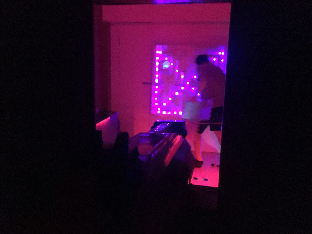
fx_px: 261
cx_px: 156
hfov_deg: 61.7
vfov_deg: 48.2
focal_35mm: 29
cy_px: 117
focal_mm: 4.15
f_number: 2.2
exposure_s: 1/17
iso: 2000
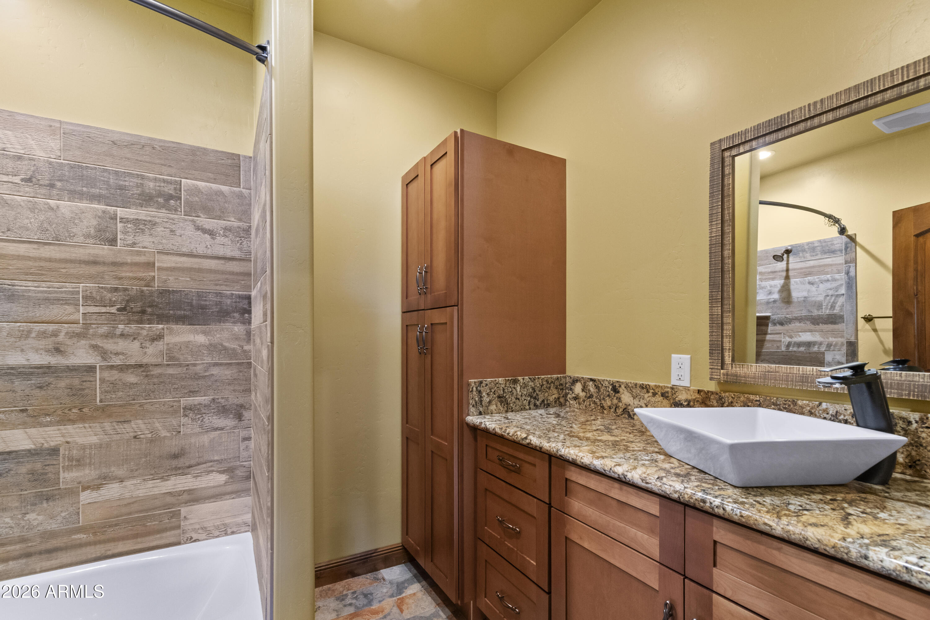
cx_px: 465
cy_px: 310
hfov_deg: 100.4
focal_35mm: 15
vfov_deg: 77.3
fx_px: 387
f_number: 8
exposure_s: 1/3
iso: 640
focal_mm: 10
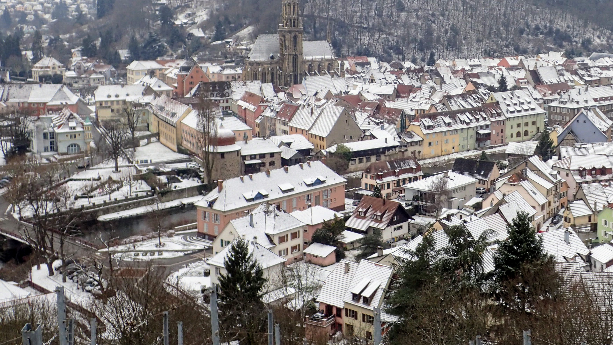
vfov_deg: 23.7
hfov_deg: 41.1
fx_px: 813
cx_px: 374
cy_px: 84
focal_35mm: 50
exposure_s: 1/500
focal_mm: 6.42
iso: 100
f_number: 3.5
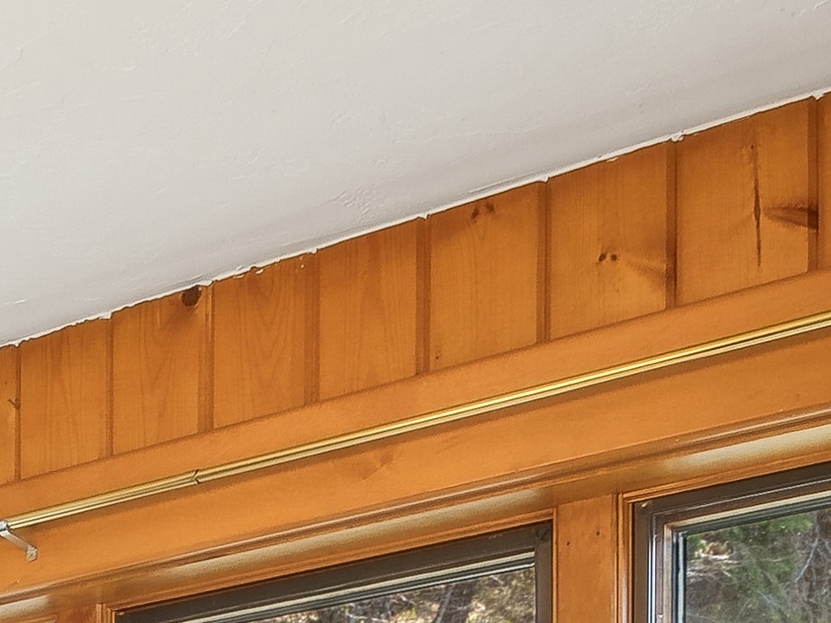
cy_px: 1190
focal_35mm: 95
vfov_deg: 13.6
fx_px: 2280
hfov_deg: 17.0
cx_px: -667
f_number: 6.3
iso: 200
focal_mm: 11.5
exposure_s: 1/15
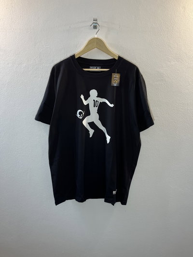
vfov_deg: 67.3
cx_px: 96
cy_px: 128
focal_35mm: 26
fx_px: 193
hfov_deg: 53.1
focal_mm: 5.1
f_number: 1.6
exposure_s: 1/100
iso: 125
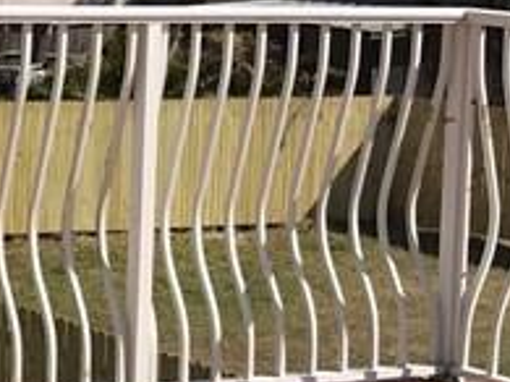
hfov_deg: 11.7
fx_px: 2164
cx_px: -586
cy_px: 0
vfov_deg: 10.0
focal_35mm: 147
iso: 20
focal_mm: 3.99
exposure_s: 1/3425
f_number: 1.8
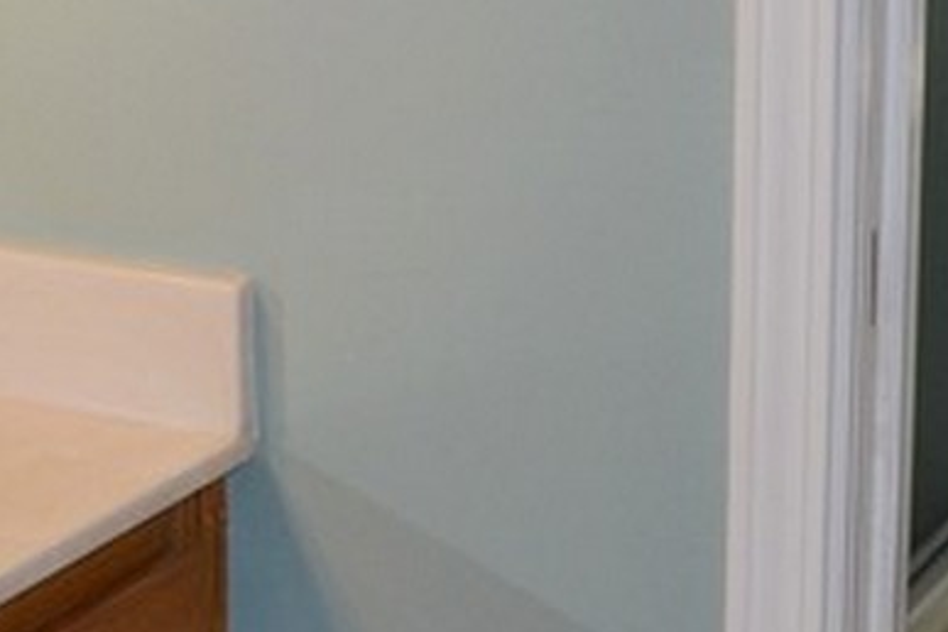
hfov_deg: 17.6
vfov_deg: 11.8
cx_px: -20
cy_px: -186
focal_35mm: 113
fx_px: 2975
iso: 250
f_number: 5.6
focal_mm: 18
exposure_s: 1/125
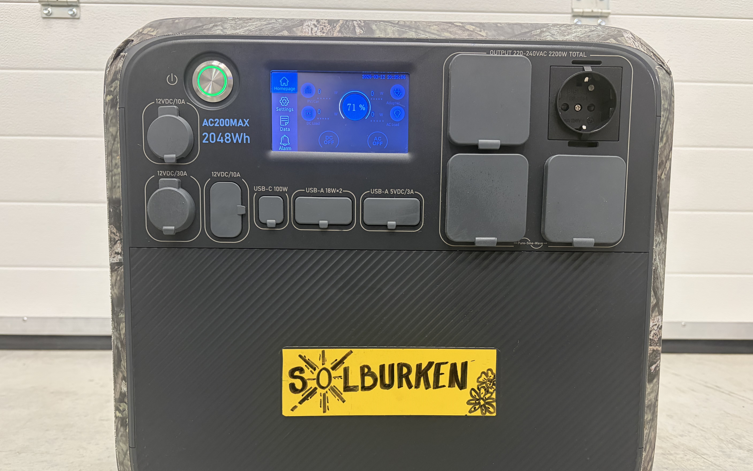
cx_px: 382
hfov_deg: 66.5
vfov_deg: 44.4
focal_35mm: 28
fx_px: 575
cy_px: 277
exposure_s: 1/50
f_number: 1.6
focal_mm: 5.96
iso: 250
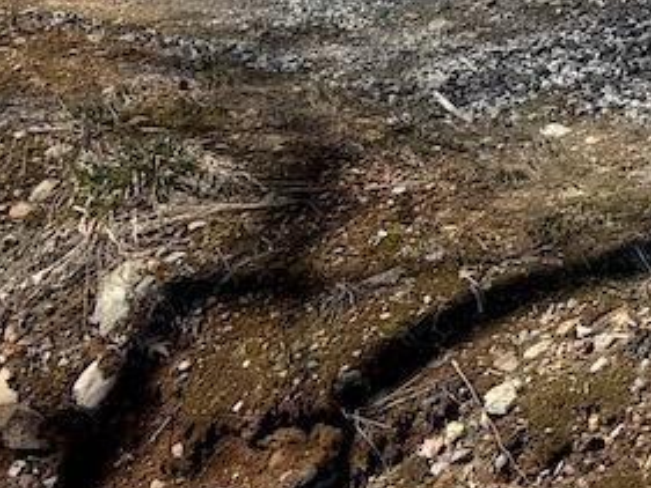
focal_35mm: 148
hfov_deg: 11.6
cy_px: -687
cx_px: 1418
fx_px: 2785
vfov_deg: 9.0
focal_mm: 5.96
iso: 50
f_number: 1.6
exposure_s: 1/4082
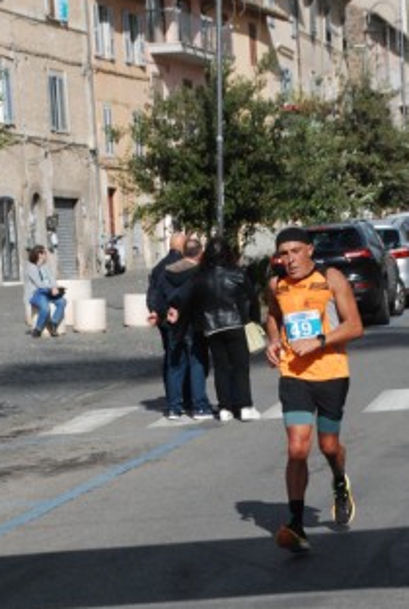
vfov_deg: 14.1
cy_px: 498
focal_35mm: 144
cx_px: 324
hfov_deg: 9.5
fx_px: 2443
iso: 1000
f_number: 8
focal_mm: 50
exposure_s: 1/2000
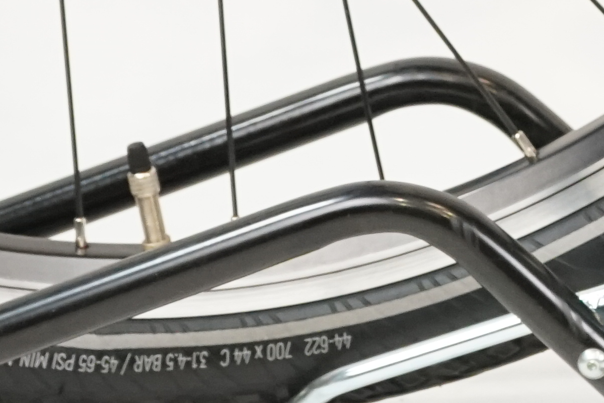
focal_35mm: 315
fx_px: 5285
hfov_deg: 6.5
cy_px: -456
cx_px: 879
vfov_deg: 4.3
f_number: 5.6
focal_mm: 63
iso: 2500
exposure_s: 1/200
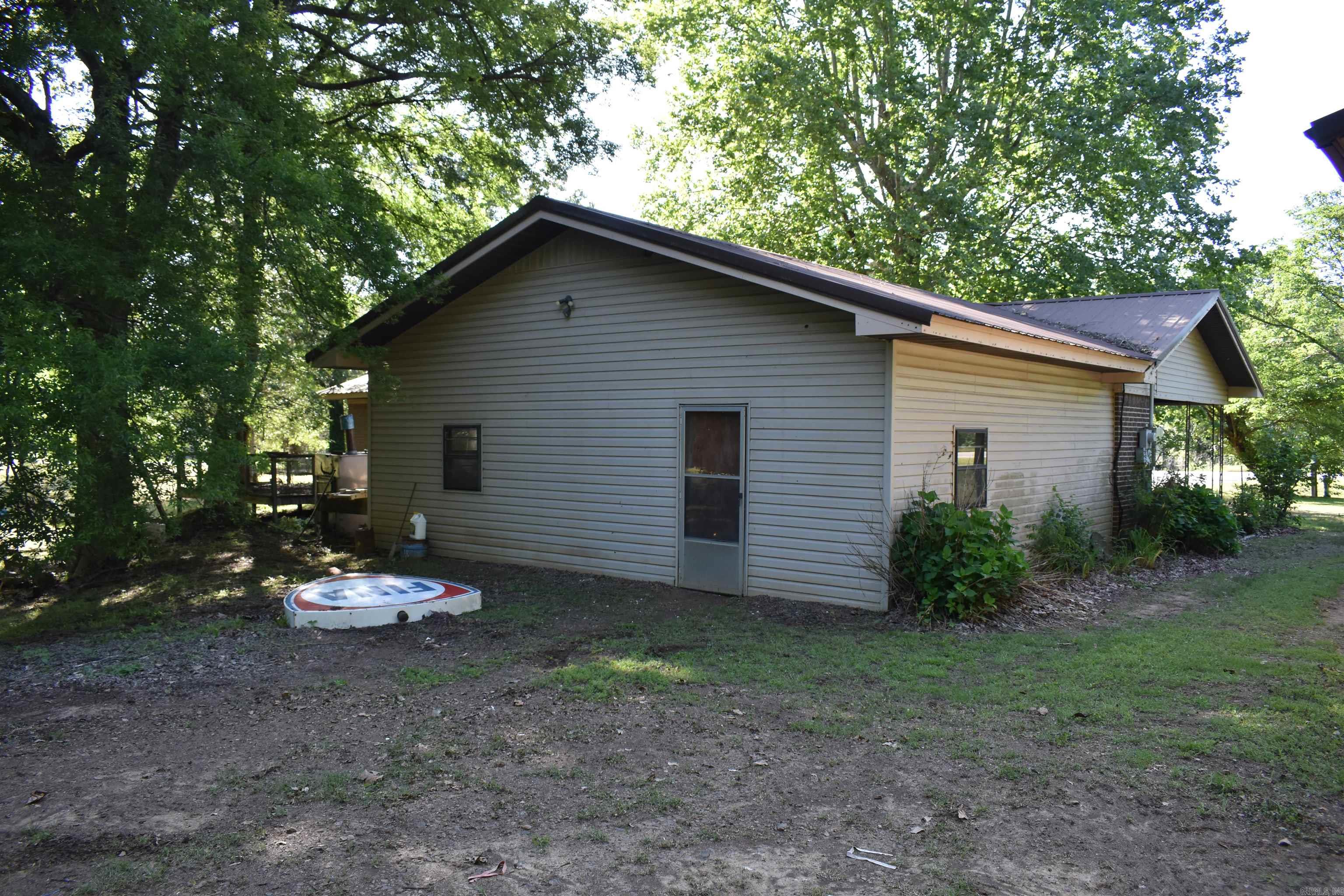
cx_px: 672
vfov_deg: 47.9
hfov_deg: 67.4
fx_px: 1008
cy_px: 448
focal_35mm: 27
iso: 400
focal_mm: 18
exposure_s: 1/250
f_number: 5.6
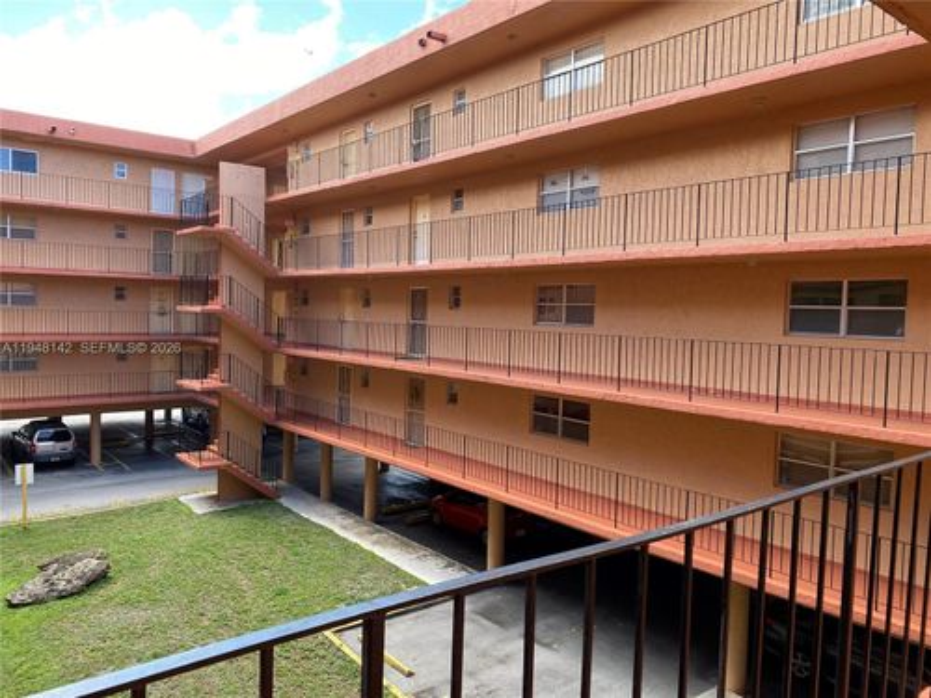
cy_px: 349
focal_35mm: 26
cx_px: 466
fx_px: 699
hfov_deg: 67.3
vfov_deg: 53.1
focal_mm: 4.25
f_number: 1.8
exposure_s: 1/284
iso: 32
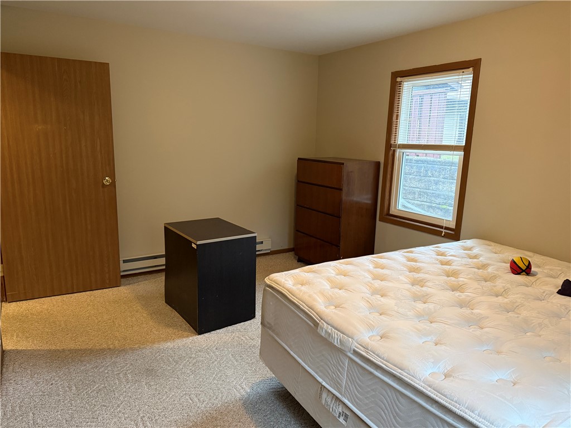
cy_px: 214
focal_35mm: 24
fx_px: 396
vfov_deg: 56.8
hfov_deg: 71.6
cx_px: 286
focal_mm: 6.76
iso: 400
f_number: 1.78
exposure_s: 1/60
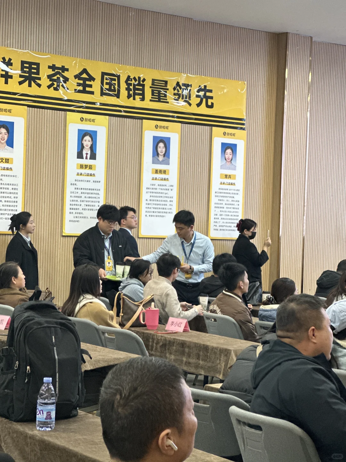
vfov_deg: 25.3
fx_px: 1026
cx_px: 173
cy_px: 231
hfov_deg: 19.1
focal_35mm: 77
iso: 400
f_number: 2.8
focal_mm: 9
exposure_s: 1/40
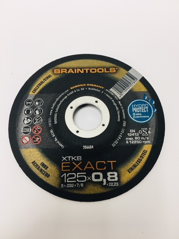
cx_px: 90
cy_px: 120
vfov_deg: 61.7
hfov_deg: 48.2
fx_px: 200
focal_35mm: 29
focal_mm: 4.15
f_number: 2.2
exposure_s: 1/33
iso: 40
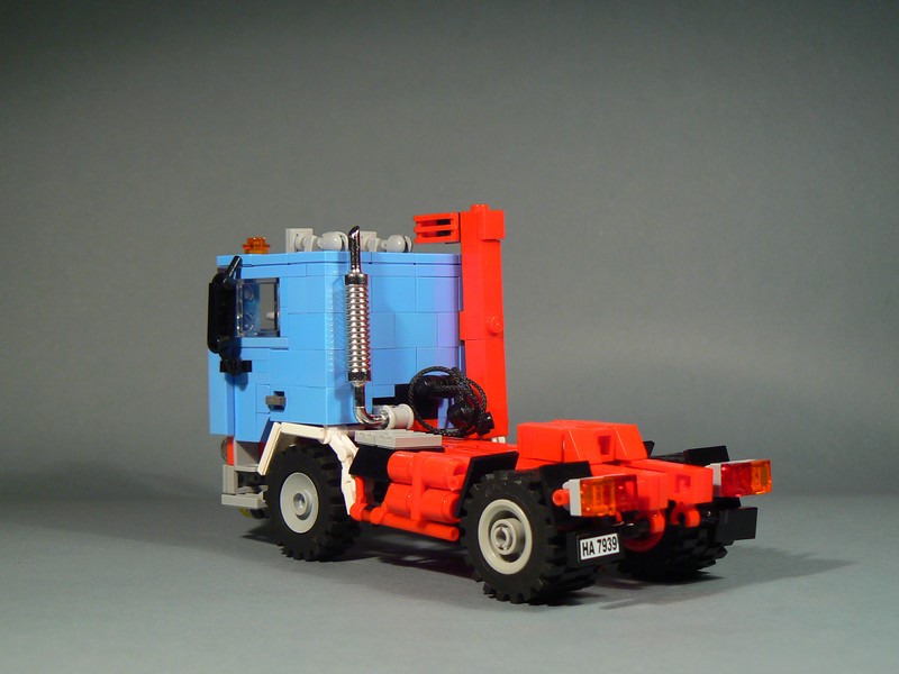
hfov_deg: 31.2
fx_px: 1610
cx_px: 450
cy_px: 337
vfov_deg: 23.7
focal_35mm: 62
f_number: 3.2
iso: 80
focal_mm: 10.4
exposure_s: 1/10
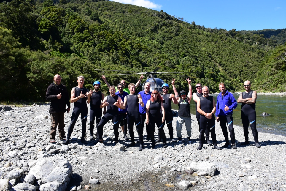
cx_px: 148
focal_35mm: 28
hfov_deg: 65.4
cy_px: 95
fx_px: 222
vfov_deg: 46.4
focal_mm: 18
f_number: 7.1
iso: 400
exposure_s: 1/800
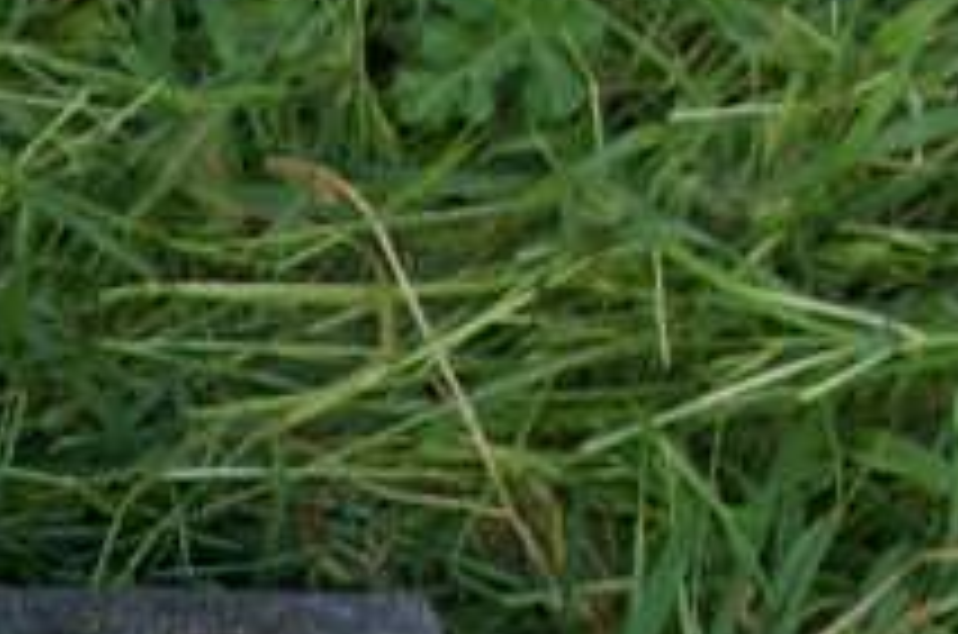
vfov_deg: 7.3
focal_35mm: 178
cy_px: 1434
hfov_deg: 11.1
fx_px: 4721
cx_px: -477
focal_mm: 21
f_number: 4.5
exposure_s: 1/60
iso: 200
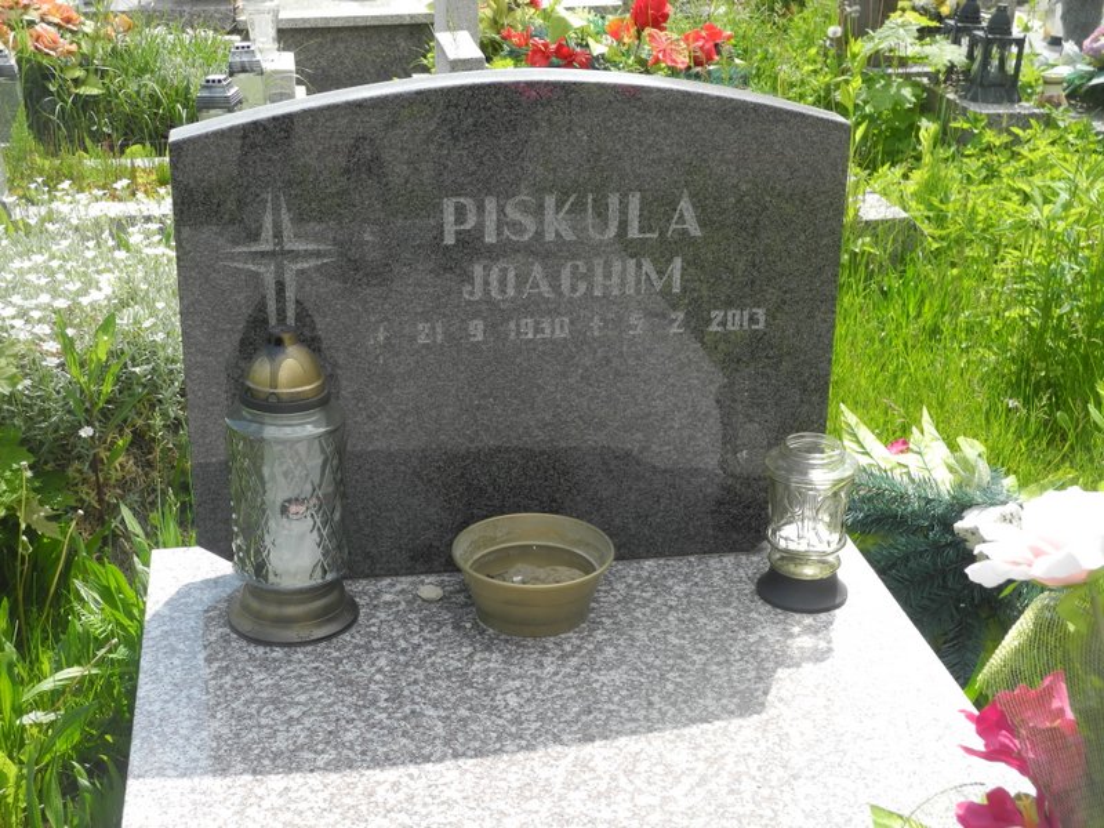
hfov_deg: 34.9
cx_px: 552
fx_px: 1754
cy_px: 414
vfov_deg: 26.6
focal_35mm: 55
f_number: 3.5
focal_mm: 11.8
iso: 100
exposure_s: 1/500
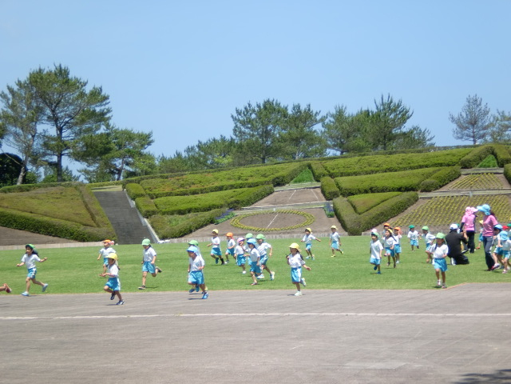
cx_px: 256
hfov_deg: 18.5
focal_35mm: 106
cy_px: 192
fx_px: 1565
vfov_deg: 14.0
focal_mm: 18.9
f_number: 5.9
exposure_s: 1/250
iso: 64
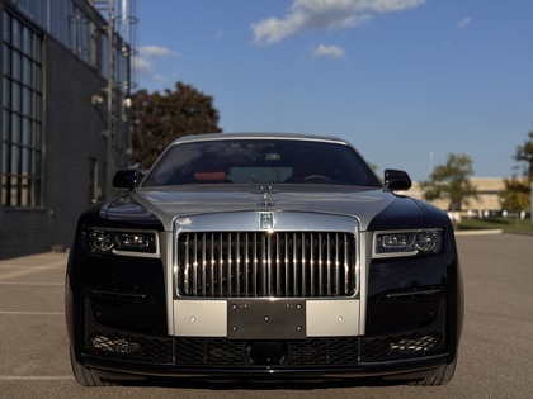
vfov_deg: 30.3
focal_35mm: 48
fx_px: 739
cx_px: 266
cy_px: 200
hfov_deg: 39.7
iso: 80
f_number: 1.78
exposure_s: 1/12500
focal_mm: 6.76
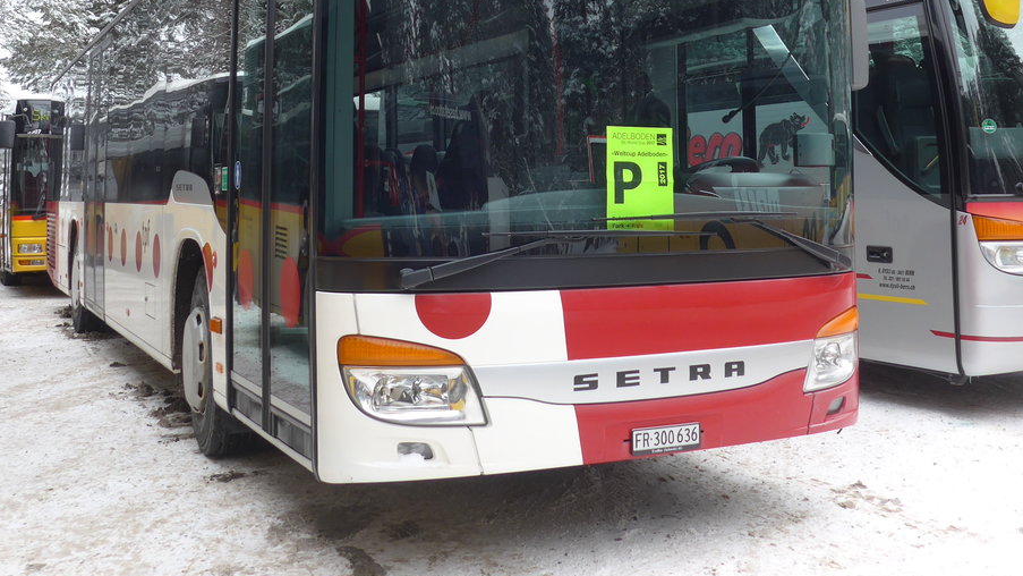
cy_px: 105
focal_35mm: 42
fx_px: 1139
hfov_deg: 48.4
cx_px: 498
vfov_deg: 27.7
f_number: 2.8
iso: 80
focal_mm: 6
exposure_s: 1/200
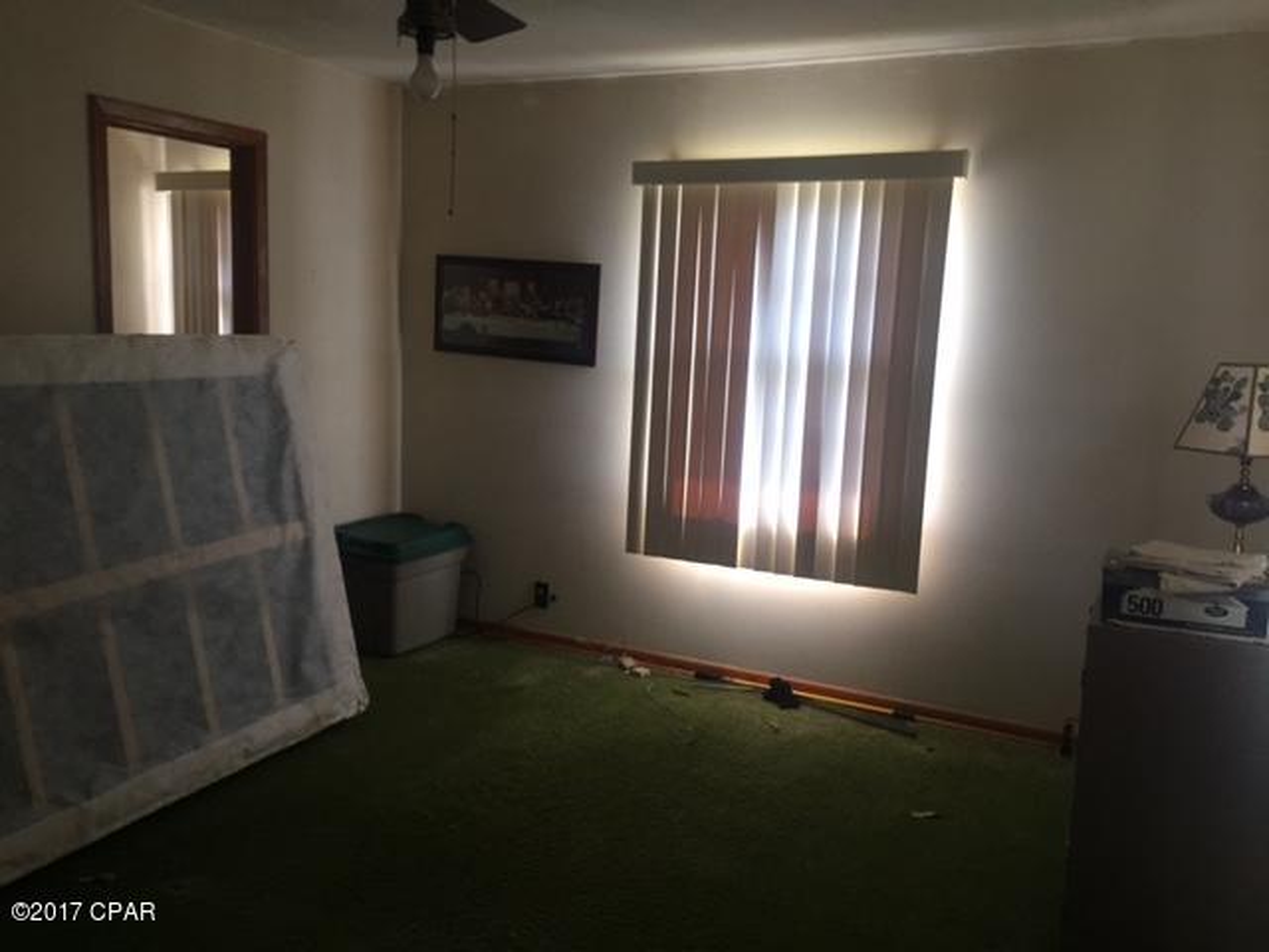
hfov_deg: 61.7
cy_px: 476
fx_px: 1063
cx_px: 634
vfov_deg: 48.2
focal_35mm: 29
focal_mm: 4.15
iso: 125
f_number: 2.2
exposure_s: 1/30
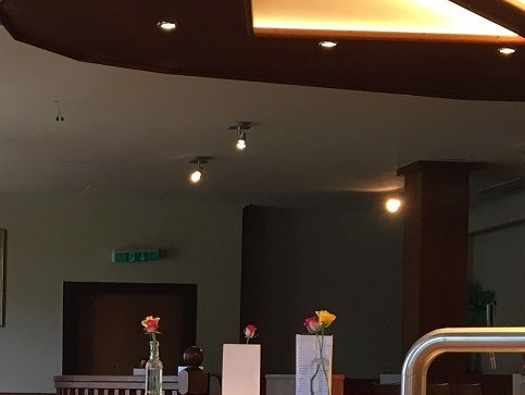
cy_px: 372
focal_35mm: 96
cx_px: 17
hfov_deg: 19.9
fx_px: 1457
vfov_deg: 15.2
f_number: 2.2
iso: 50
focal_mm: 4.15
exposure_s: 1/33
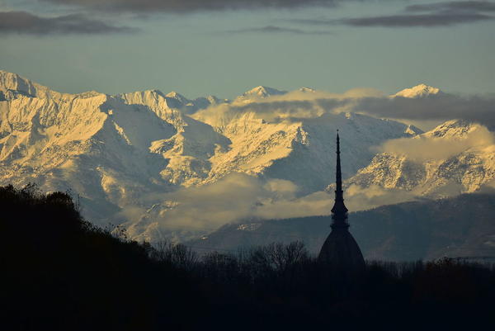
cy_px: 166
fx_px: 8256
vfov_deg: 2.3
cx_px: 248
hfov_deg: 3.4
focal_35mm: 600
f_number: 6.3
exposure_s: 1/1000
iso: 200
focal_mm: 400
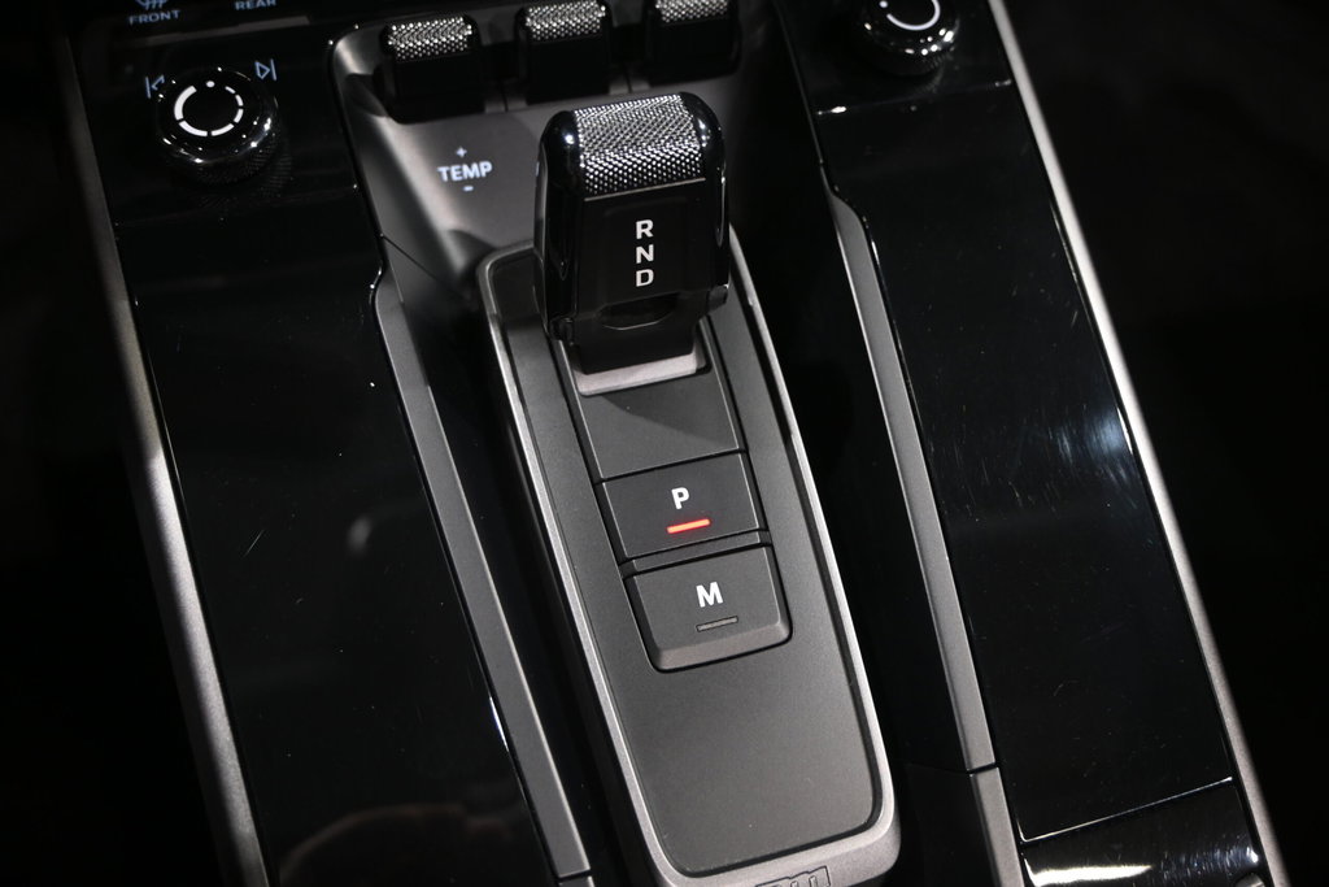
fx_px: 1163
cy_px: 444
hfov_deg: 59.5
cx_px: 664
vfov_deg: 41.7
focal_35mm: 32
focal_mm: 21
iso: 560
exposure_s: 1/30
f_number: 4
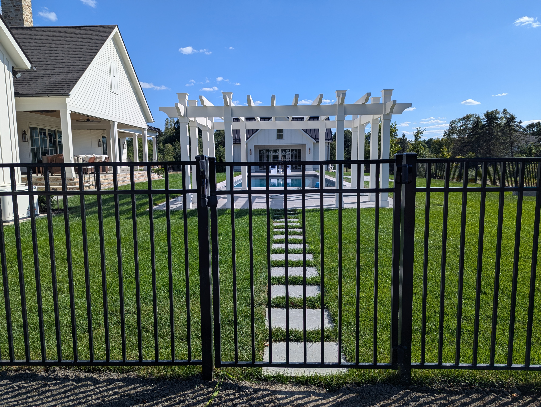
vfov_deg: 56.9
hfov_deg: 71.5
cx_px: 270
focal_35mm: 24
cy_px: 204
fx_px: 376
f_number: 1.85
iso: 48
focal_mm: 6.81
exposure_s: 1/2571
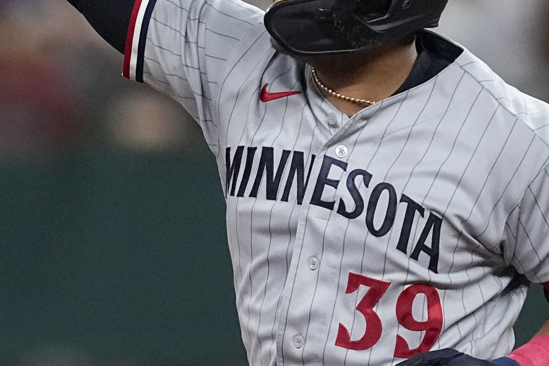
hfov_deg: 0.8
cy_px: 427
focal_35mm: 2636
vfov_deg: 0.5
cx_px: -73
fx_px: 40196
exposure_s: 1/1600
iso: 3200
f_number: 4
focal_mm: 560
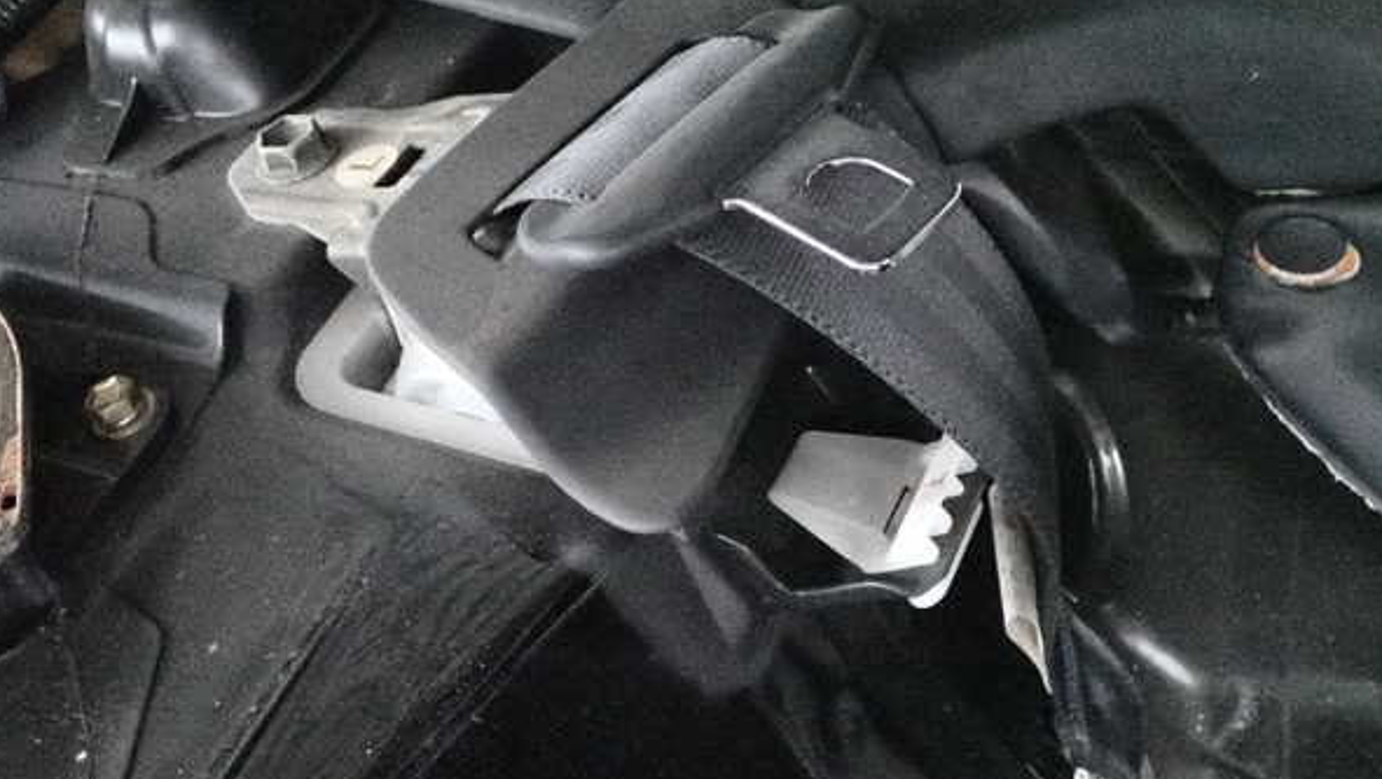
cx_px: 690
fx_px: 1540
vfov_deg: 28.4
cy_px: 423
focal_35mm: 42
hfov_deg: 48.3
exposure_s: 1/125
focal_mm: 6.83
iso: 10000
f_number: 2.7
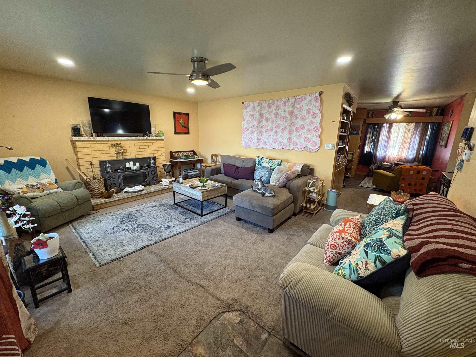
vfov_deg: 85.7
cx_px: 238
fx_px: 193
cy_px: 178
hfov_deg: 102.1
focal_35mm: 14
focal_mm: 2.22
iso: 250
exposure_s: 1/60
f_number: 2.2
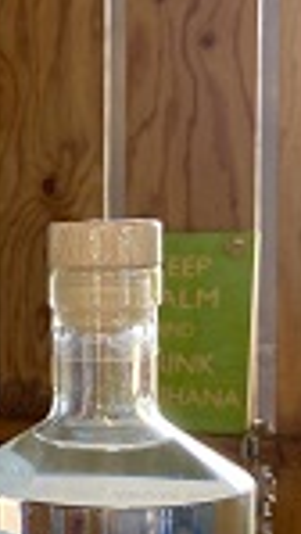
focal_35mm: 82
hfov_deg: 13.4
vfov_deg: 25.7
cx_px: -222
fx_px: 1162
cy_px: 366
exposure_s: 1/60
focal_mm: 3.99
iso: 64
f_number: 1.8
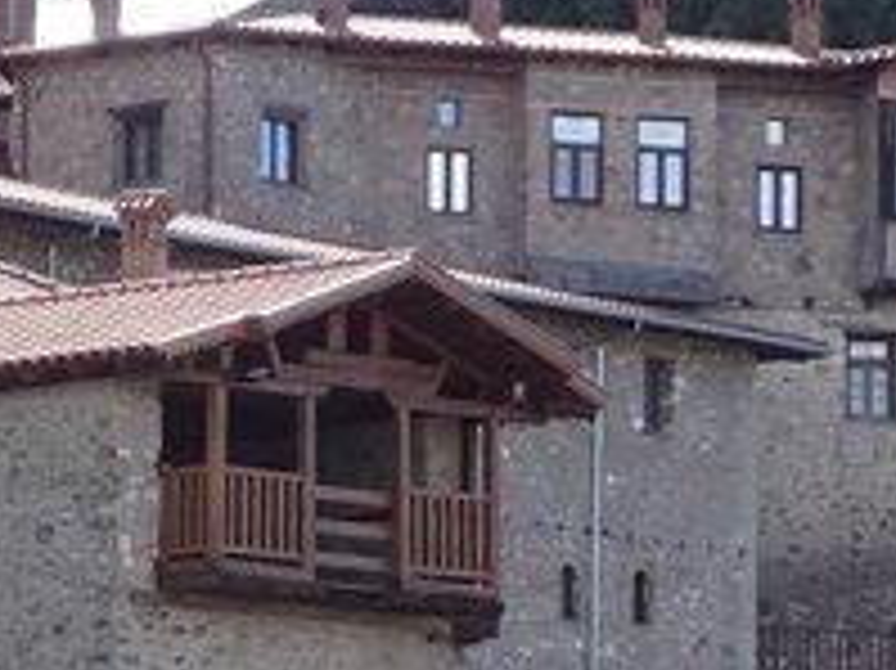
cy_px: 468
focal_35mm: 298
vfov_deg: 5.0
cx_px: 248
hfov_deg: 6.6
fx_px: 7709
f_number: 4.5
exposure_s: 1/250
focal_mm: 9.24
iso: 80
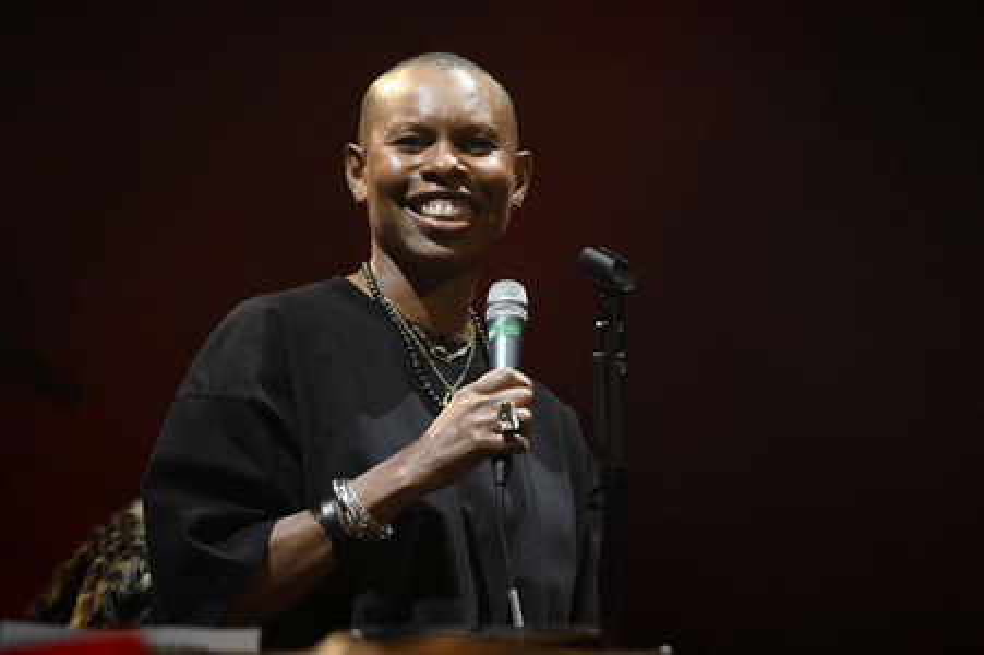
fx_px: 5463
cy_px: 328
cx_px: 492
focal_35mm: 200
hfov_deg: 10.3
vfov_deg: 6.9
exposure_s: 1/250
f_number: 3.5
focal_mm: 200
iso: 2000
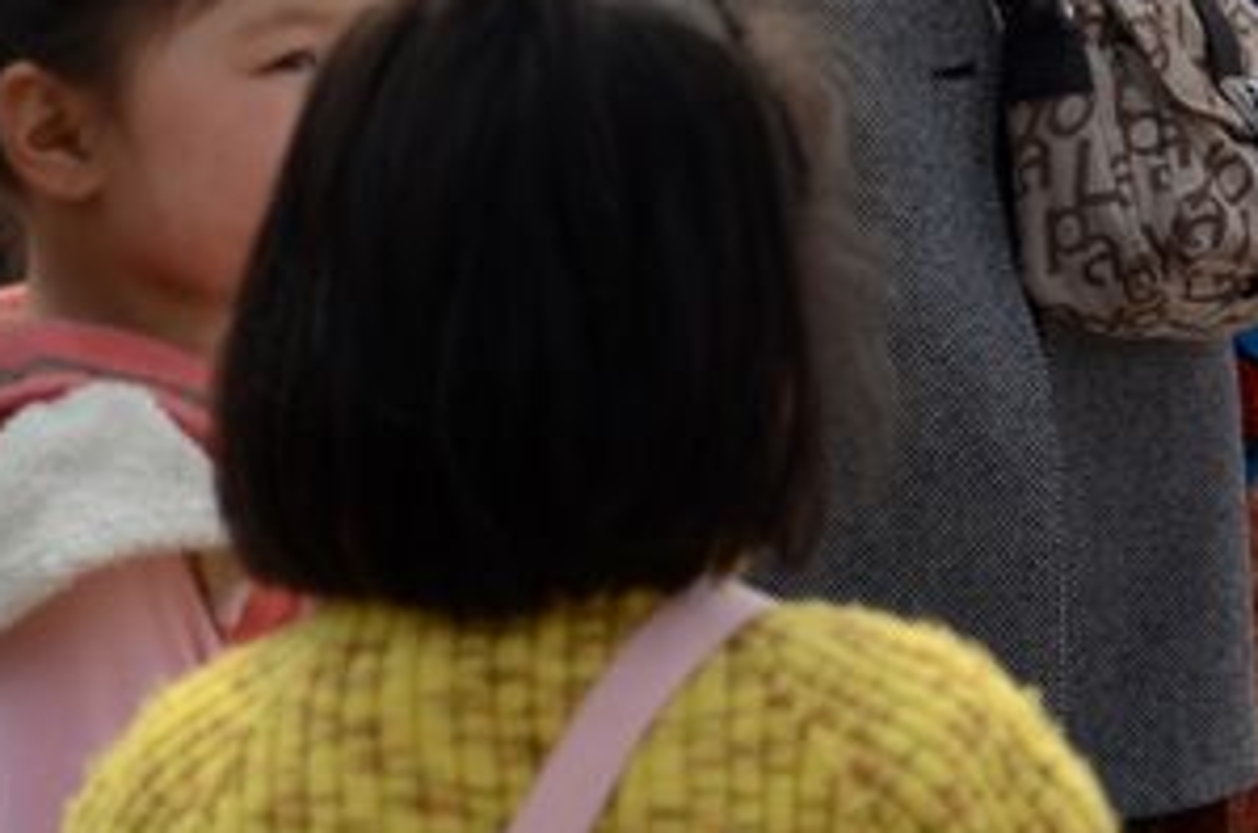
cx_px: 1670
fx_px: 8665
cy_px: -398
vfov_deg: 5.5
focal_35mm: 249
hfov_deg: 8.2
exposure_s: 1/400
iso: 100
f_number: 5.6
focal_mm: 55
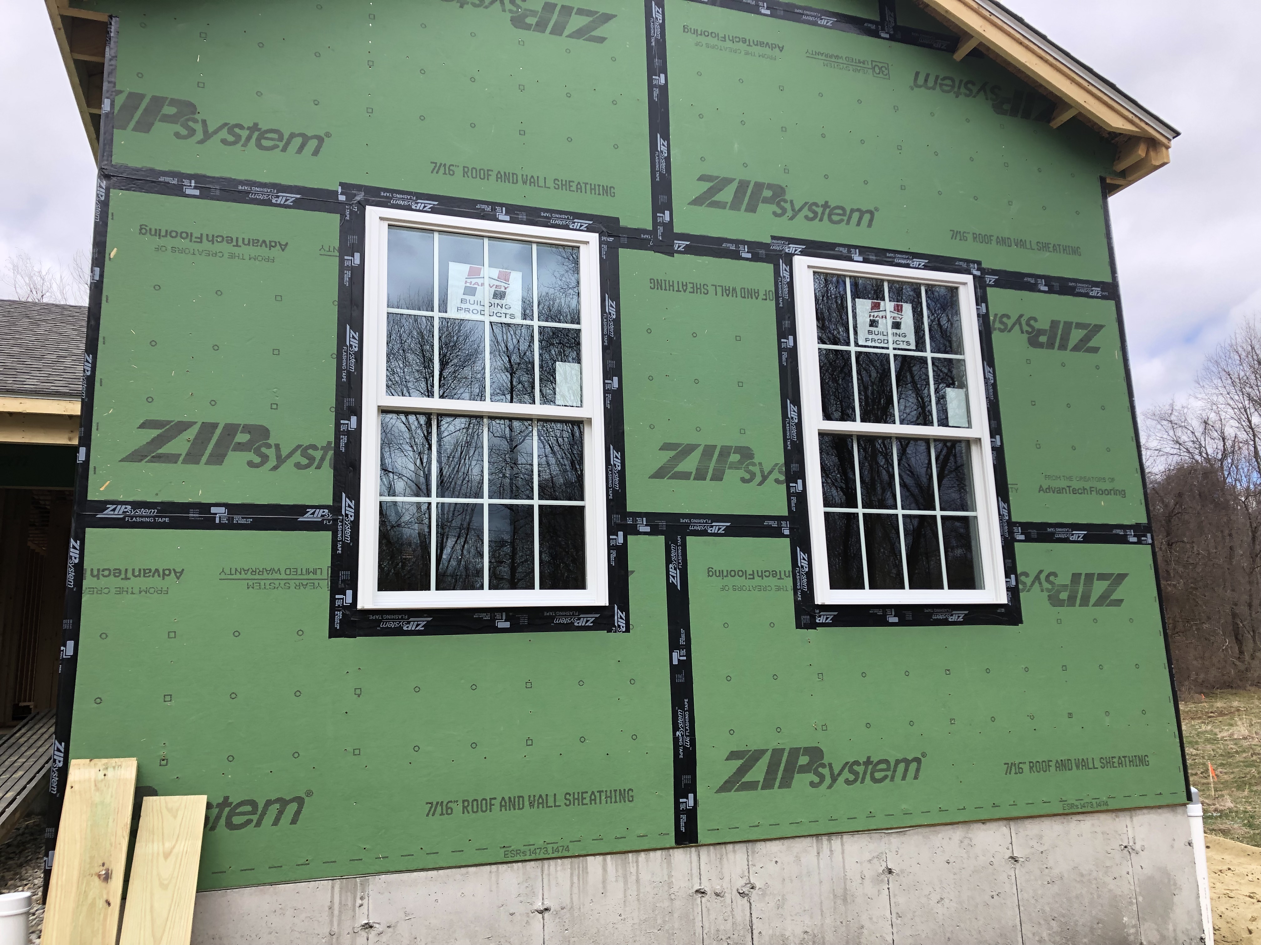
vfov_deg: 49.7
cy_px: 472
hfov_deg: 63.4
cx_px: 630
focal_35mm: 28
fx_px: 1020
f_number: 1.8
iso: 20
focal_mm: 3.99
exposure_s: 1/1066
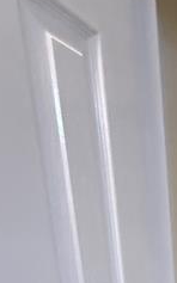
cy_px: 308
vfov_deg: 35.9
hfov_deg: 23.2
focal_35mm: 48
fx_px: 371
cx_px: 242
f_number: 2.2
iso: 640
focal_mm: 2.22
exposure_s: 1/60
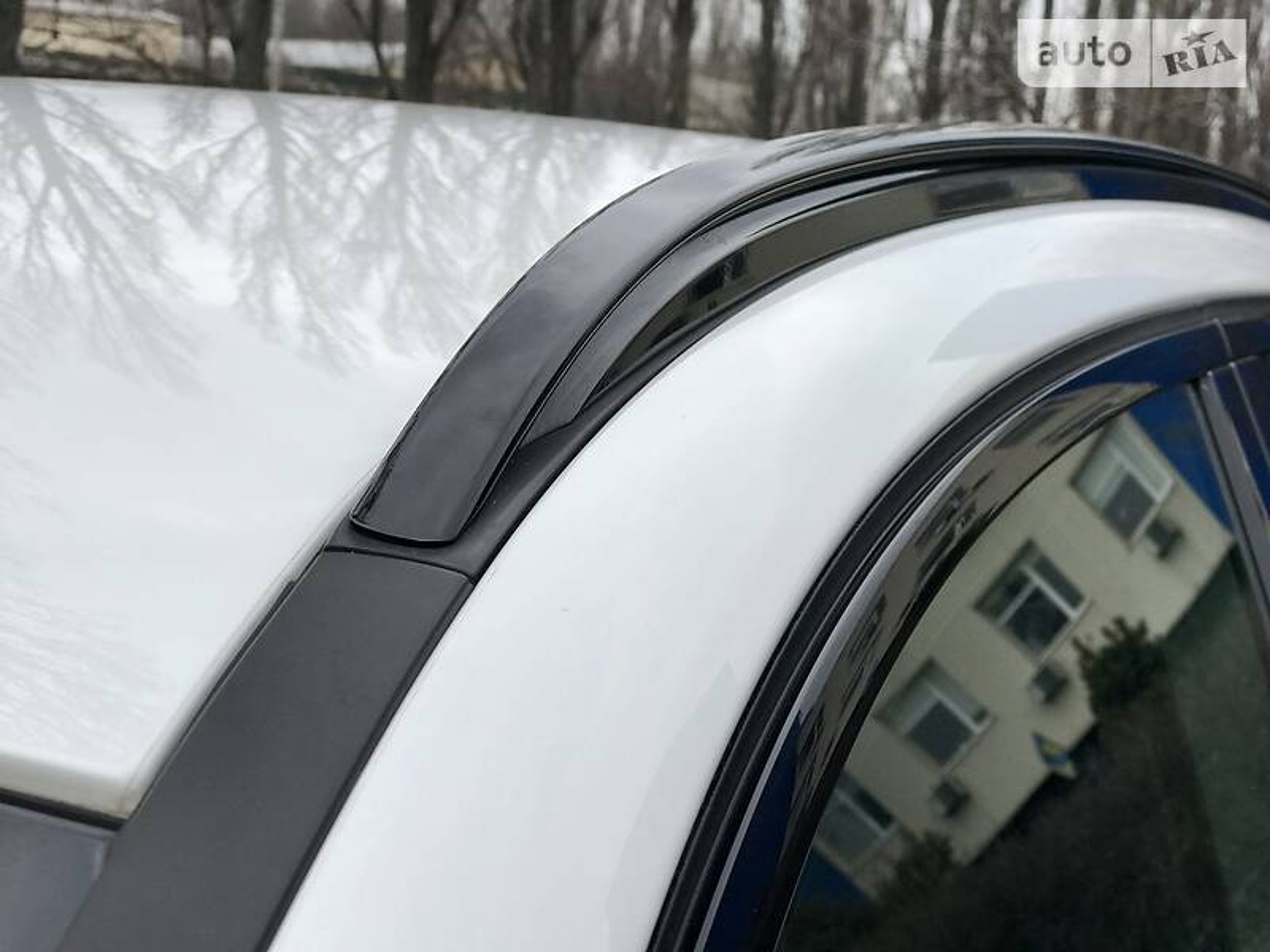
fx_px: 2091
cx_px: 635
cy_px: 476
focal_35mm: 57
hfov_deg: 33.8
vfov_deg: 25.7
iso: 20
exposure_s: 1/381
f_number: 2.8
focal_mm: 6.6
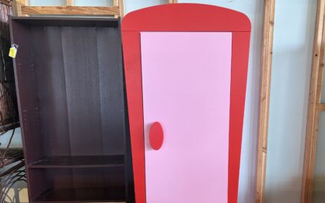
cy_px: 136
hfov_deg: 57.8
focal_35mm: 33
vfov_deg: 37.8
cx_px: 191
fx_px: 292
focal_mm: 5.96
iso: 160
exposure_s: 1/60
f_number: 1.6
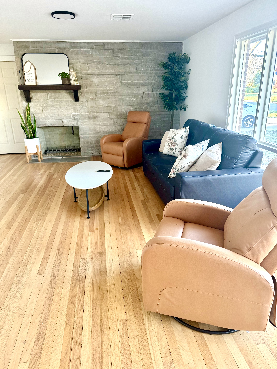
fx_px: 256
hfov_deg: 56.8
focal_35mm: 24
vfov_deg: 71.6
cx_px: 138
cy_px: 184
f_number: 1.78
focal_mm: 6.76
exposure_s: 1/60
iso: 250
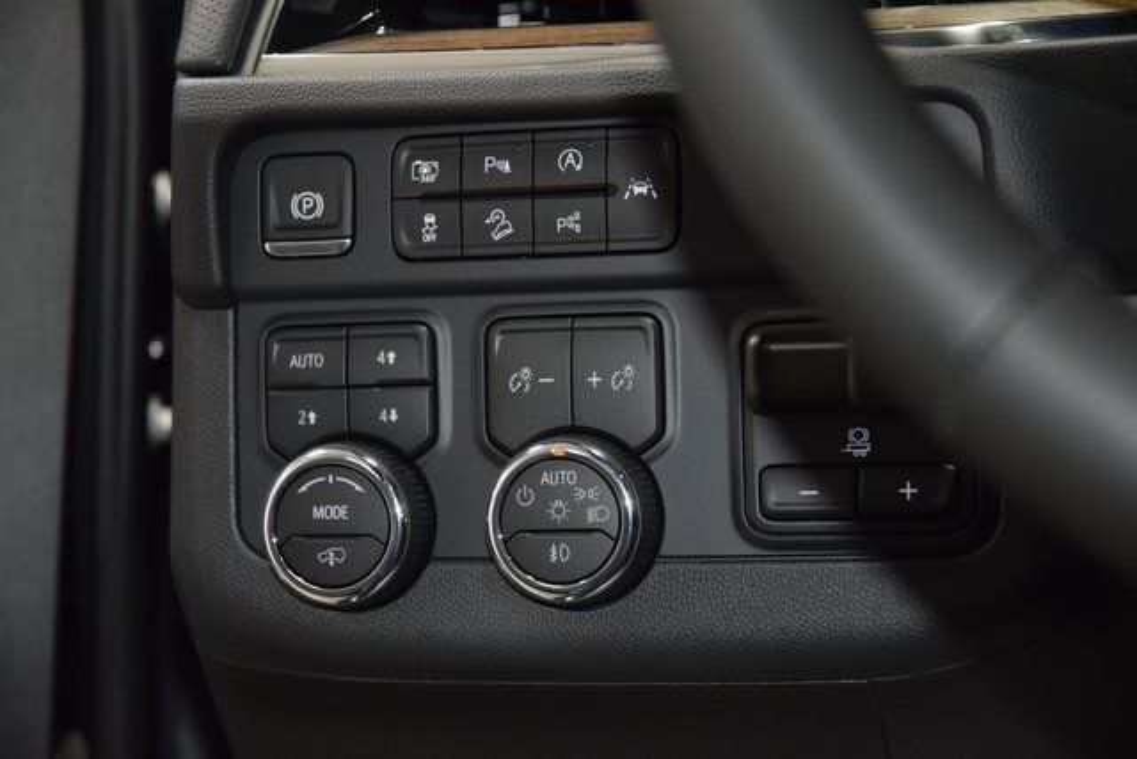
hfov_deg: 19.5
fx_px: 3317
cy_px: 380
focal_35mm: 105
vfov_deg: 13.0
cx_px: 568
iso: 2000
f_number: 4.5
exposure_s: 1/50
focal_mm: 70
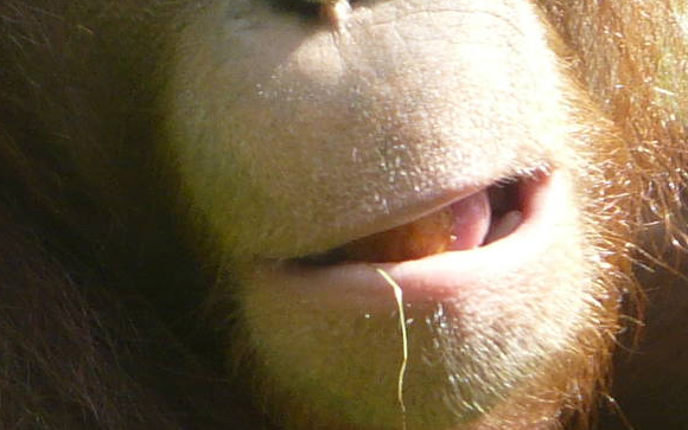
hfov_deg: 1.5
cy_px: -23
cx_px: 251
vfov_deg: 0.9
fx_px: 26148
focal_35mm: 1394
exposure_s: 1/160
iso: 100
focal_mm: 49
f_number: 4
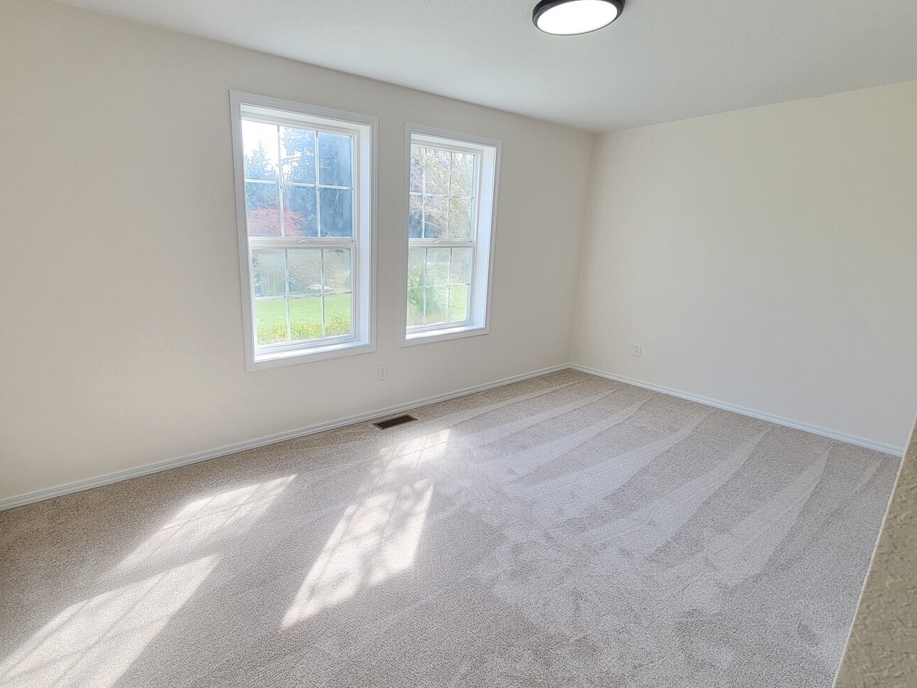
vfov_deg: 78.1
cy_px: 348
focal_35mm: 16
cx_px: 391
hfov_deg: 93.8
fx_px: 424
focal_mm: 2.2
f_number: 2.2
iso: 50
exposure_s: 1/60
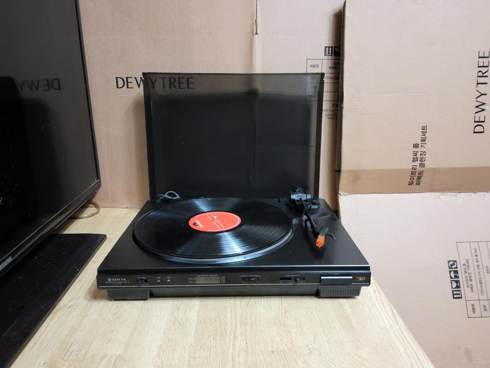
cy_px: 184
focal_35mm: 26
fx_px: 368
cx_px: 245
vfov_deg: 53.1
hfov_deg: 67.3
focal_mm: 3.98
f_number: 1.8
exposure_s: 1/40
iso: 640
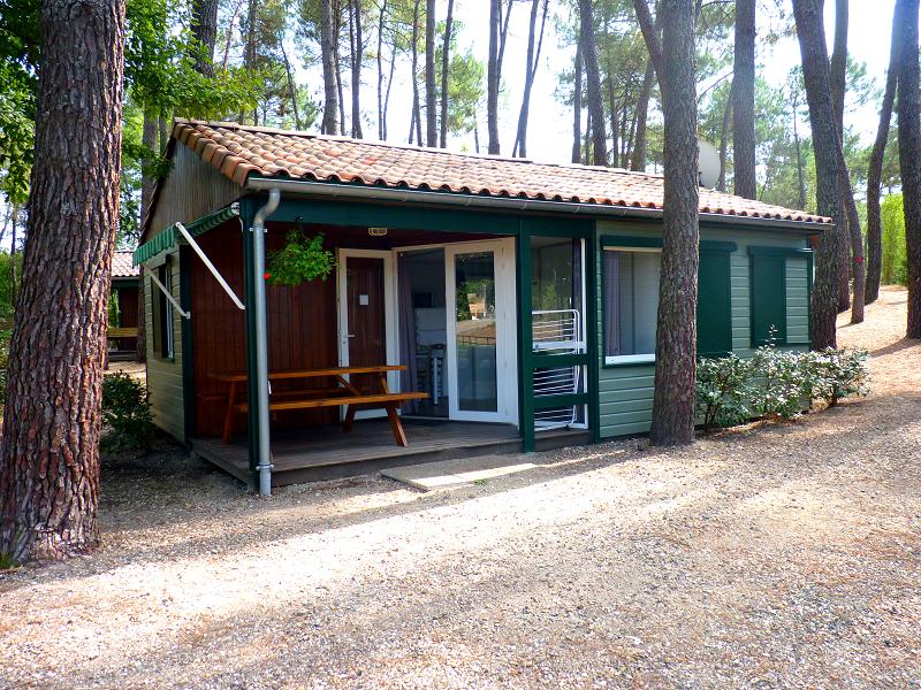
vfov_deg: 51.4
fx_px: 718
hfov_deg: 65.3
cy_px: 345
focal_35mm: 27
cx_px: 460
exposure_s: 1/160
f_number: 2.8
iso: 80
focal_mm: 4.8
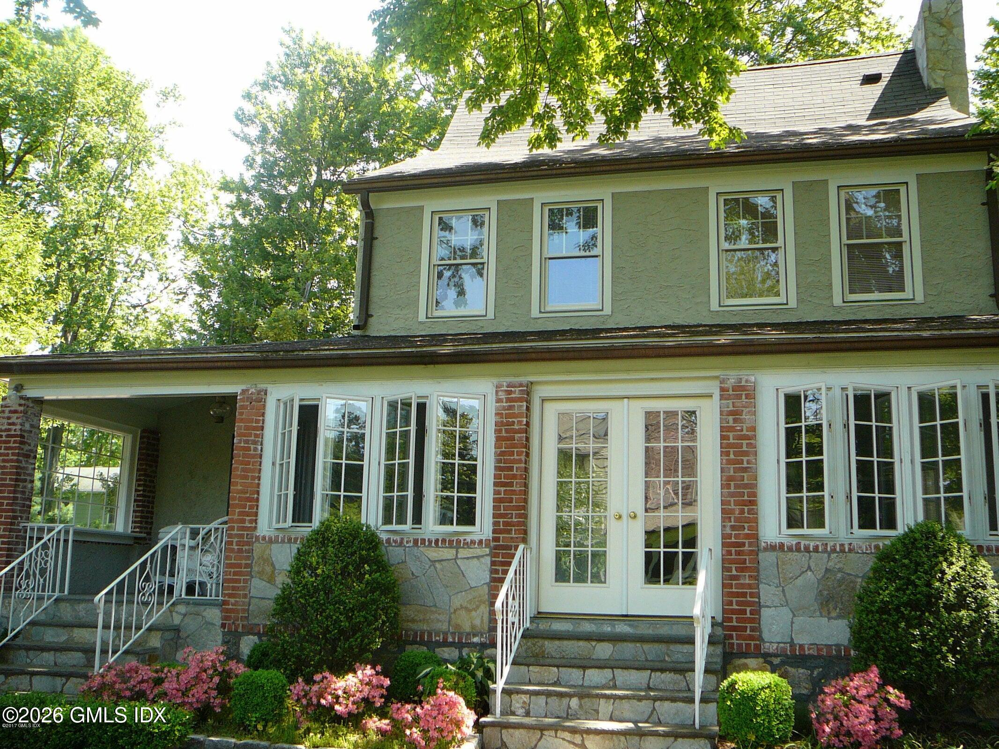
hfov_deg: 52.6
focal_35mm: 35
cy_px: 374
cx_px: 500
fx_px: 1010
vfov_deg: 40.7
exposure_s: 1/160
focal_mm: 5.2
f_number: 2.8
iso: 80
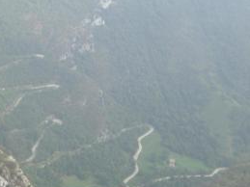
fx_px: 736
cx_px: 91
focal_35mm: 102
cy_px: 49
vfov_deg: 14.4
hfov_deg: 19.2
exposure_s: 1/250
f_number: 3.6
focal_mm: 10.7
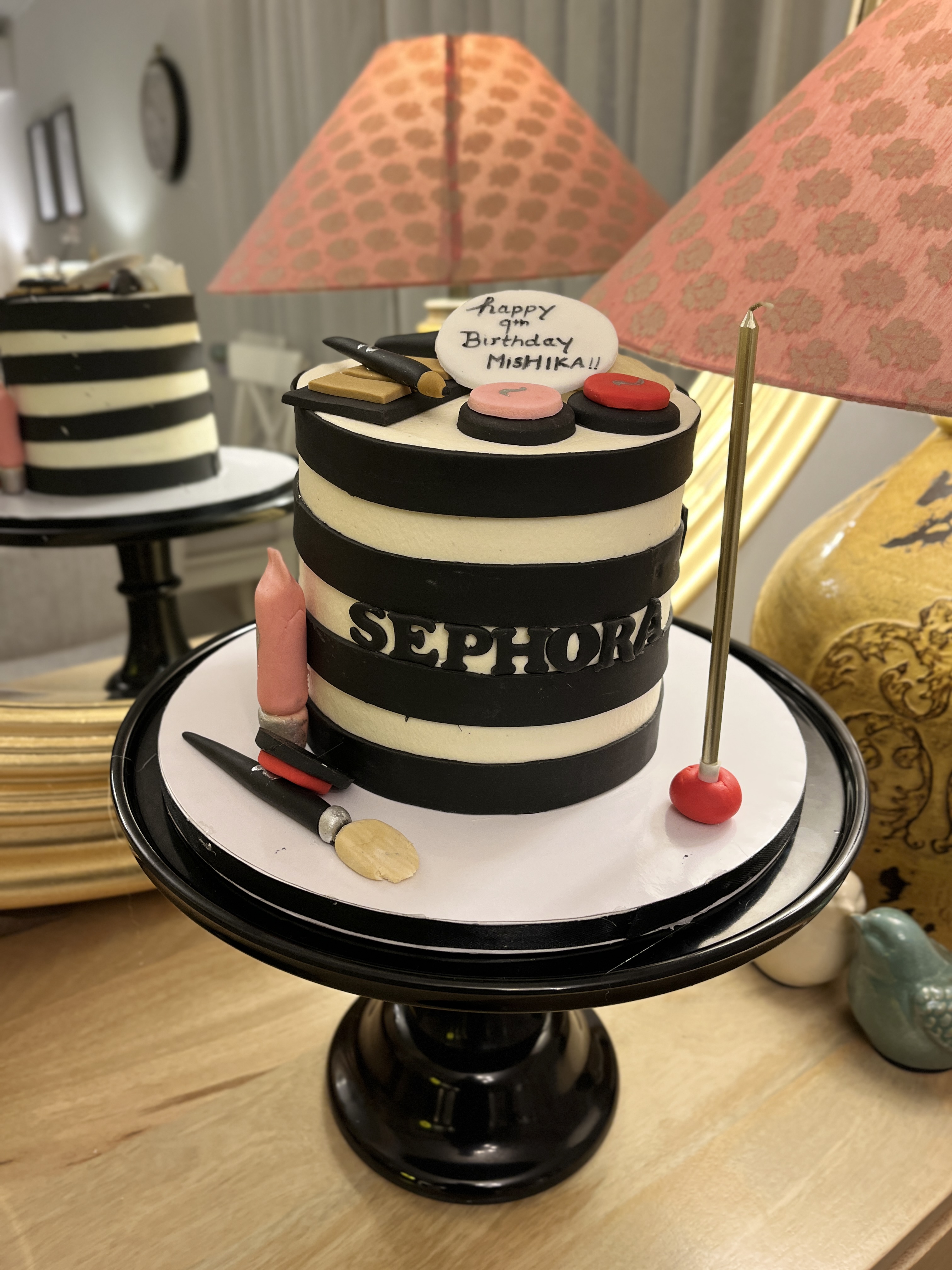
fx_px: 953
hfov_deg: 53.1
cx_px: 476
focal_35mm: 26
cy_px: 635
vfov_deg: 67.3
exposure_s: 1/50
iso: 100
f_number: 1.6
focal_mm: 5.1
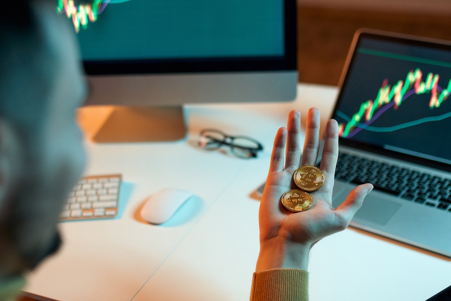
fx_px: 651
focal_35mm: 52
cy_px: 150
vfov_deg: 26.0
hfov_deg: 38.2
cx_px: 226
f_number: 1.8
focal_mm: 35
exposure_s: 1/250
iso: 800
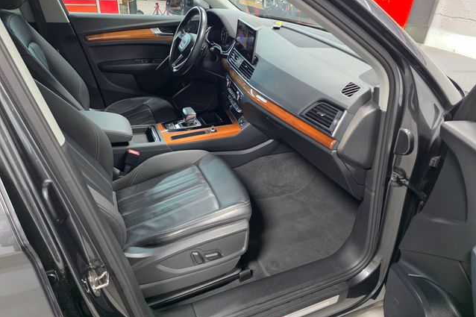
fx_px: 317
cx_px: 238
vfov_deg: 53.1
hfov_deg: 73.8
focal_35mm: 24
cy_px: 154
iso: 800
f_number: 1.7
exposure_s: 1/120
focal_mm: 6.3
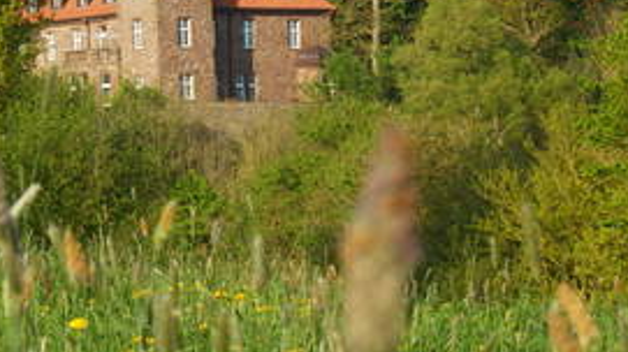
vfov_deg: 4.9
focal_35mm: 248
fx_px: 4127
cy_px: 72
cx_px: 262
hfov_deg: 8.7
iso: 80
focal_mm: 27.5
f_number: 5.5
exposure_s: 1/200
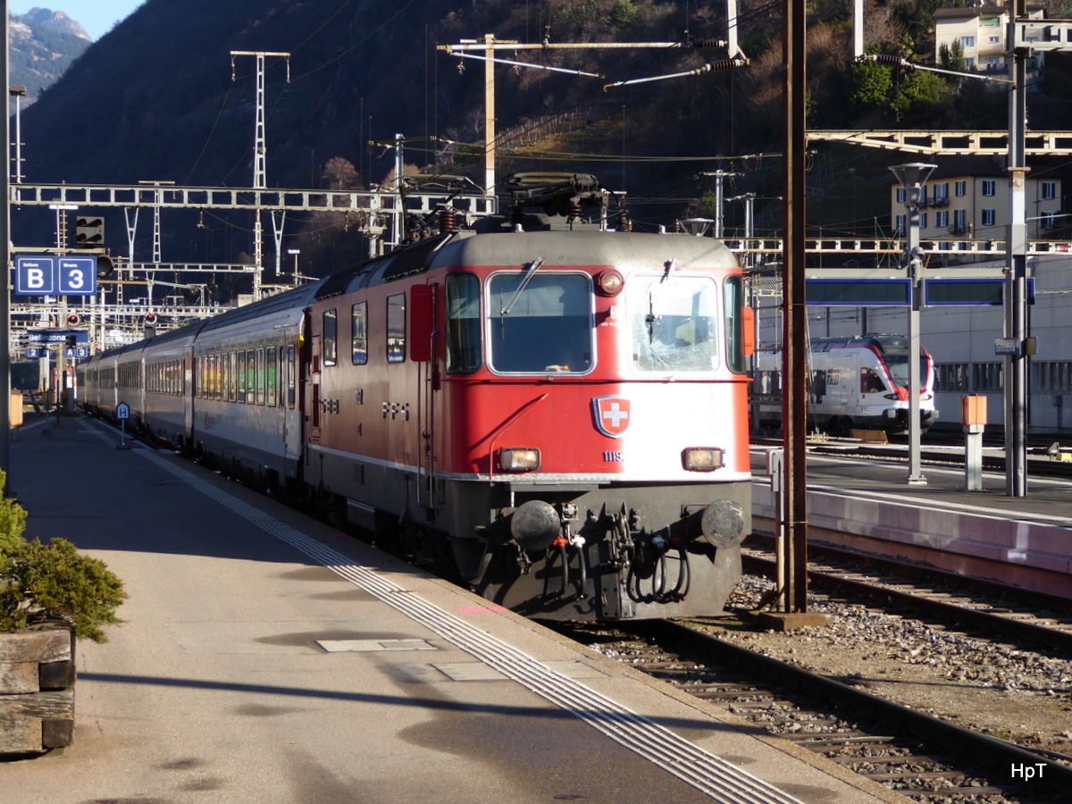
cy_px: 402
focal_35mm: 85
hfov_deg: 23.0
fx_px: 2632
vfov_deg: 17.4
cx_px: 536
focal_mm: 14.1
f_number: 4.7
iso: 80
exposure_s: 1/200
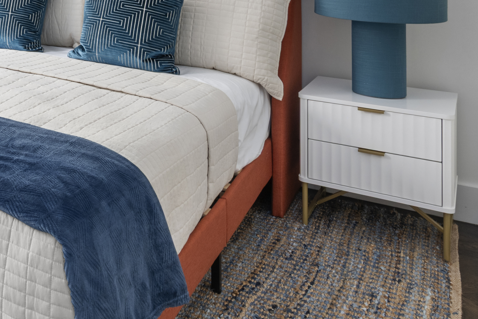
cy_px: -42
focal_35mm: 49
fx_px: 651
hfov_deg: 35.8
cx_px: -16
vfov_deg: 25.3
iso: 100
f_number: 13
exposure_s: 2.5
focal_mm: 16
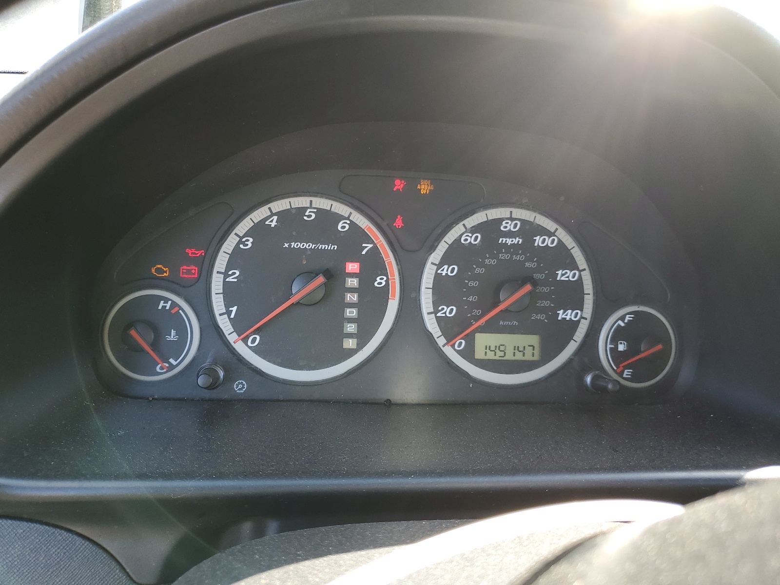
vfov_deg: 53.1
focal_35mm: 26
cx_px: 390
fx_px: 586
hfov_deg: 67.3
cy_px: 292
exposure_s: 1/123
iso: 50
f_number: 1.5
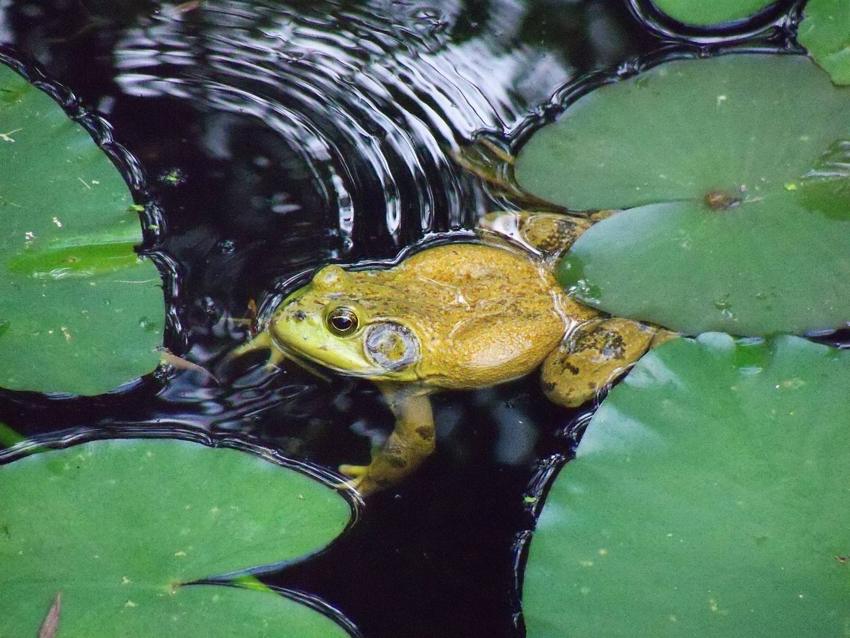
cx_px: 425
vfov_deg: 4.2
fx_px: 8594
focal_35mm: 350
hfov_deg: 5.7
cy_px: 319
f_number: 4.8
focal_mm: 62
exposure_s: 1/500
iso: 1600
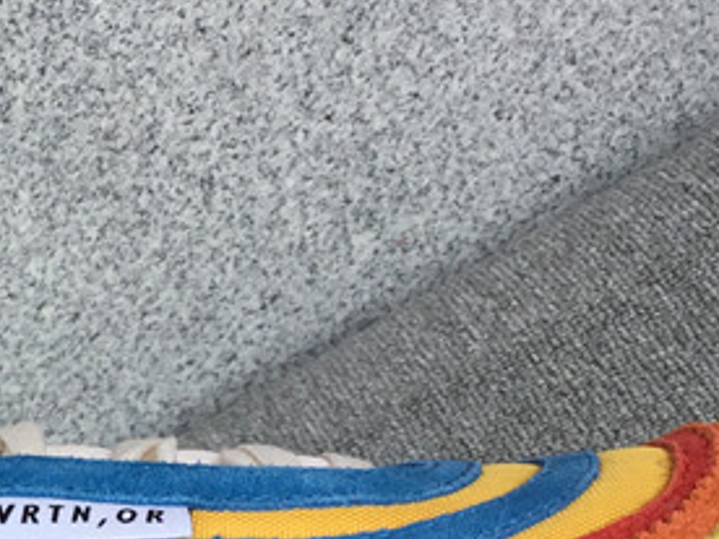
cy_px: 613
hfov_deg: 18.5
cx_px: -120
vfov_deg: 14.3
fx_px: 2098
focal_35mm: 101
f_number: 2.4
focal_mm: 3.3
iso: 25
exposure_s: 1/566
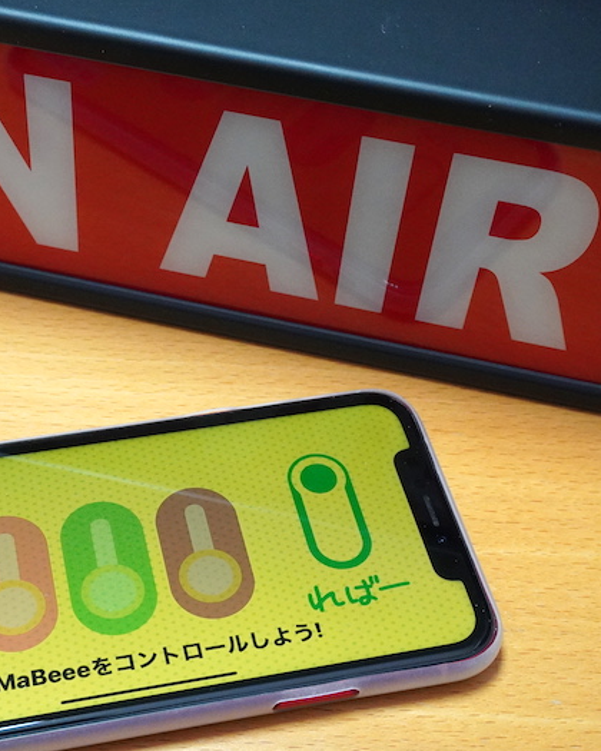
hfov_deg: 25.2
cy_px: 374
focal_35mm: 60
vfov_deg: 31.5
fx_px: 1334
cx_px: 177
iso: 5000
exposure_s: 1/100
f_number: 6.3
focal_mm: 28
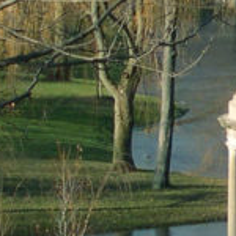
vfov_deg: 3.2
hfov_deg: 3.1
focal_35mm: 554
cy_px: 76
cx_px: 607
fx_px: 4273
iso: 100
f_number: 4.5
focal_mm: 19.5
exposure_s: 1/330
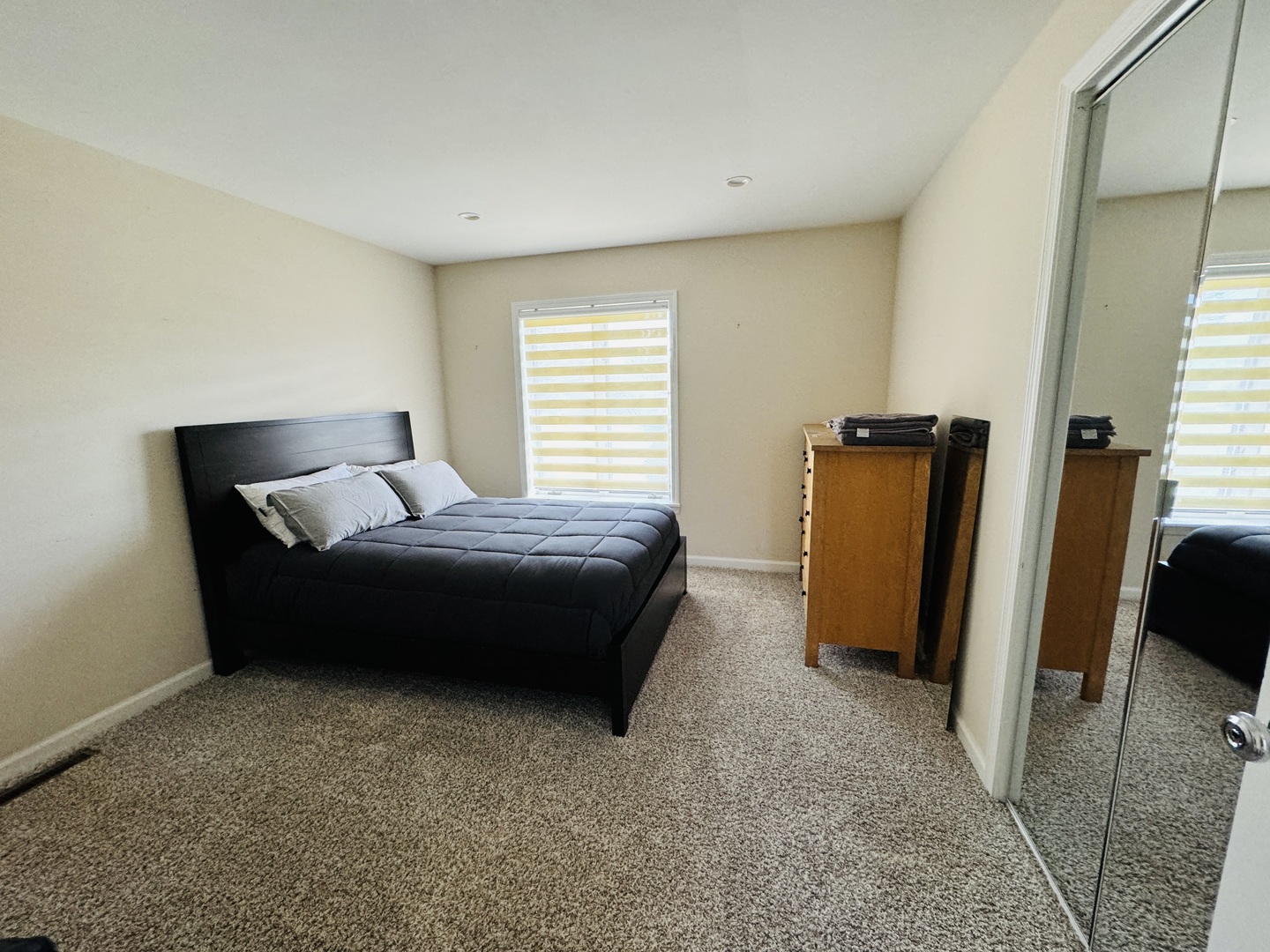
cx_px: 635
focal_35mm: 14
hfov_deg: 102.1
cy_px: 476
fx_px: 514
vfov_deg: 85.7
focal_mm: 2.22
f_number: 2.2
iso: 250
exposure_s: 1/99
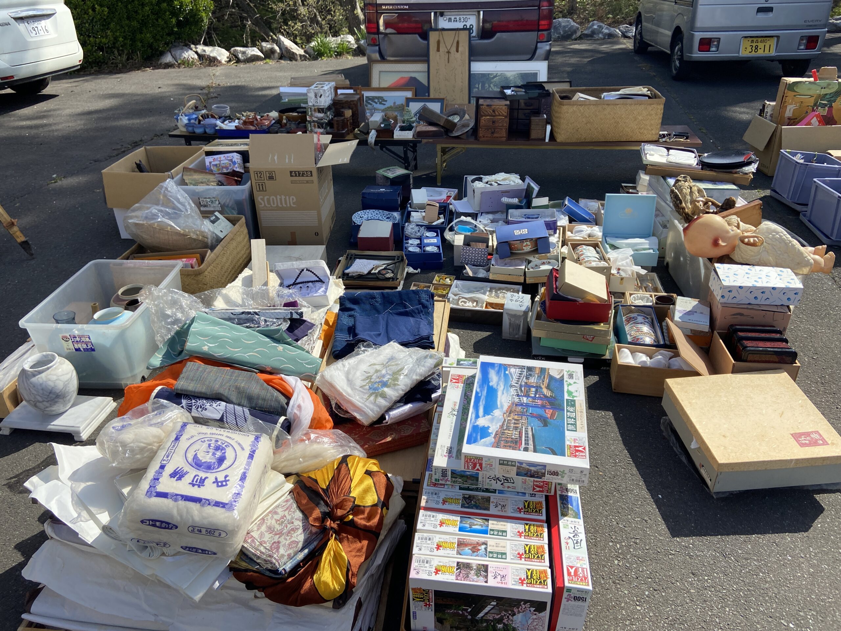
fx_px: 632
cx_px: 420
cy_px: 316
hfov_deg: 67.3
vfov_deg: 53.1
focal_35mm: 26
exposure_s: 1/3125
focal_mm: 4.25
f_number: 1.8
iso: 32
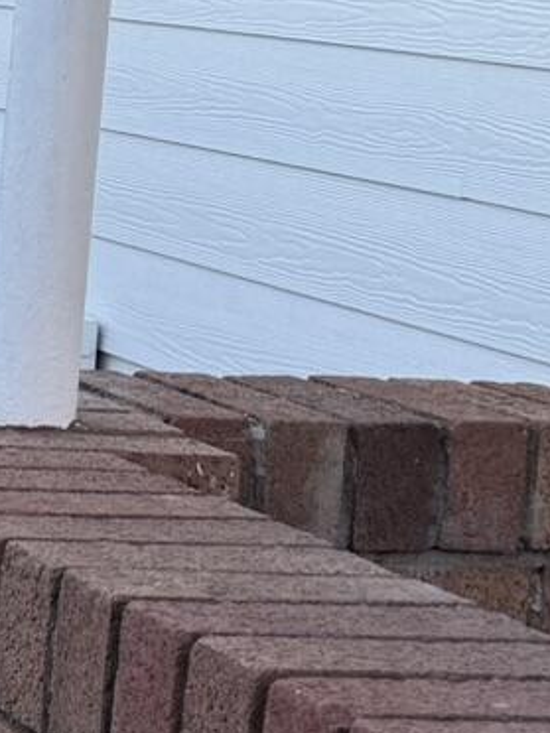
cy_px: 146
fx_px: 2796
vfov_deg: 14.9
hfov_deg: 9.6
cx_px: -893
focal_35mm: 132
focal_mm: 6.76
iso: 100
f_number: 1.78
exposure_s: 1/598
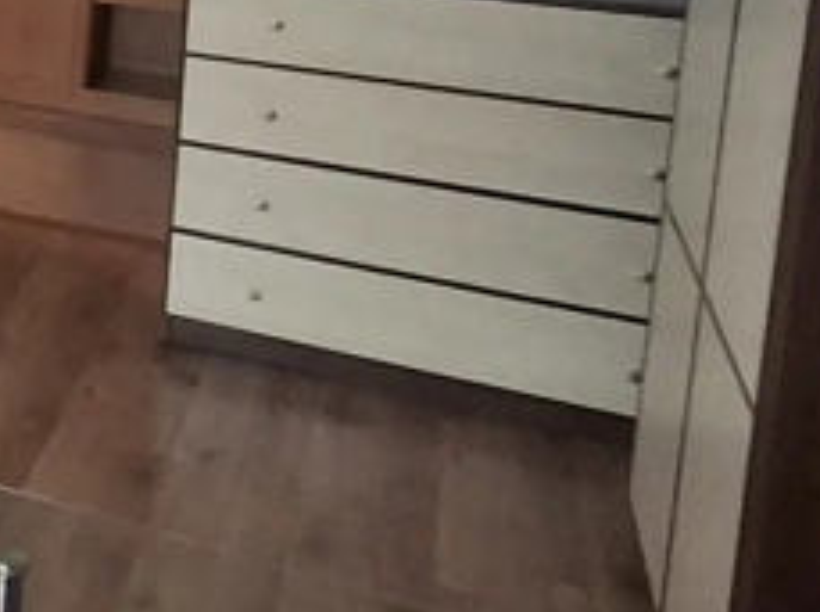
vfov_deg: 19.6
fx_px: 1656
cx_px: -716
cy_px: -132
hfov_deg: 19.5
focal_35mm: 70
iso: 250
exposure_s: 1/33
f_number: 2.2
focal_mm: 1.64
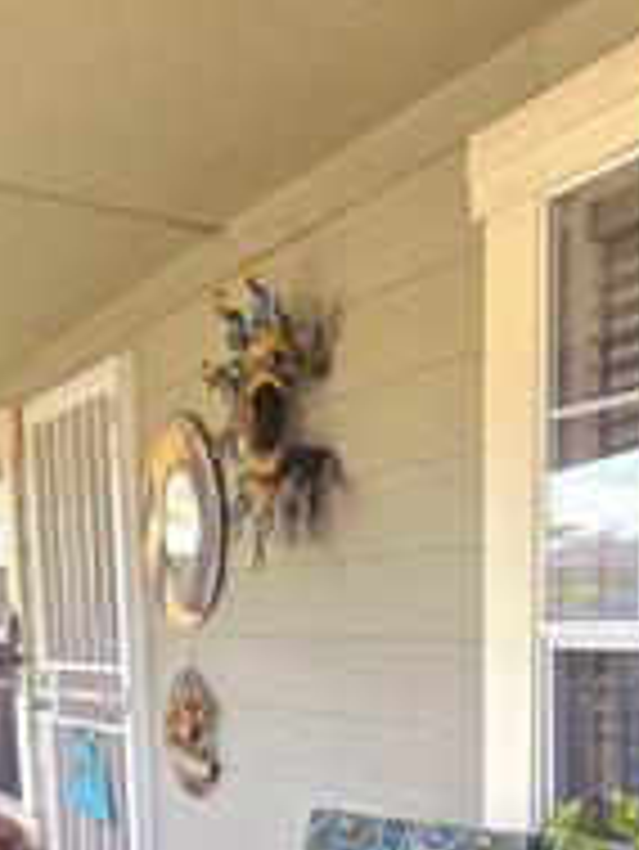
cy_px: 819
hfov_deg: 32.5
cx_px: 454
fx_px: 1082
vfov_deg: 38.8
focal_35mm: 44
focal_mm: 2.2
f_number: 2.2
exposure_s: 1/303
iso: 50
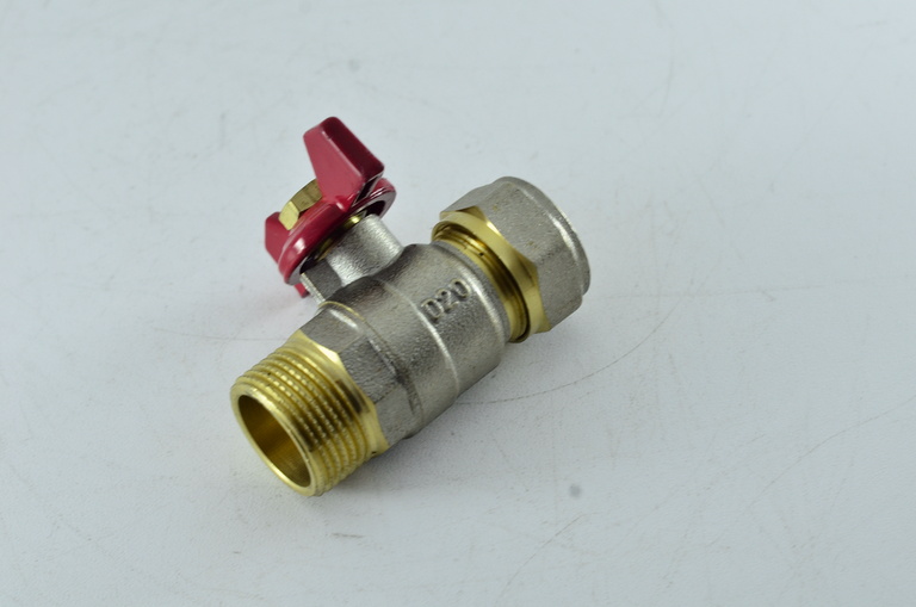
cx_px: 458
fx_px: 1905
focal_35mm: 75
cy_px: 304
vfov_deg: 18.1
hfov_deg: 27.0
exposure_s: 1/100
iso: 320
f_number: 7.1
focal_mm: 50
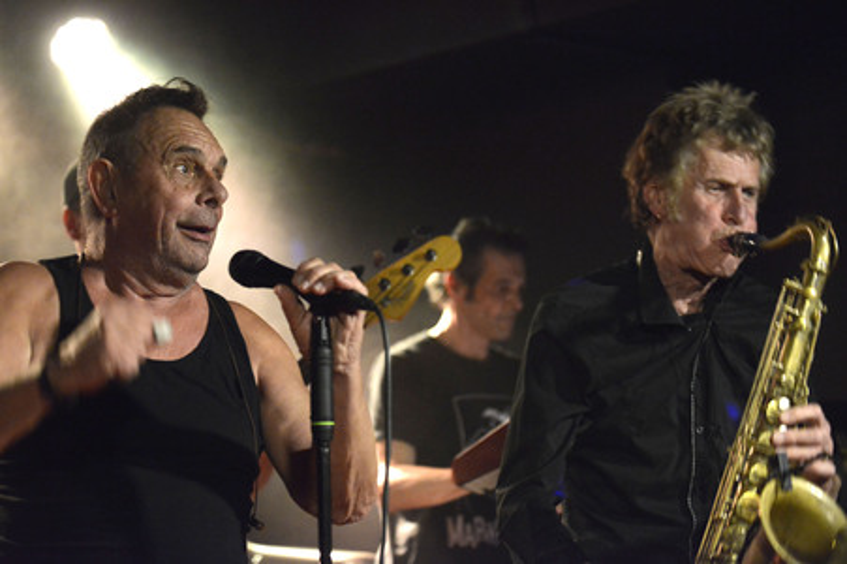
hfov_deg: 28.9
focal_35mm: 70
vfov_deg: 19.4
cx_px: 424
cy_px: 282
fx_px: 1646
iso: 6400
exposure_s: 1/160
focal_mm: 70
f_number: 2.8
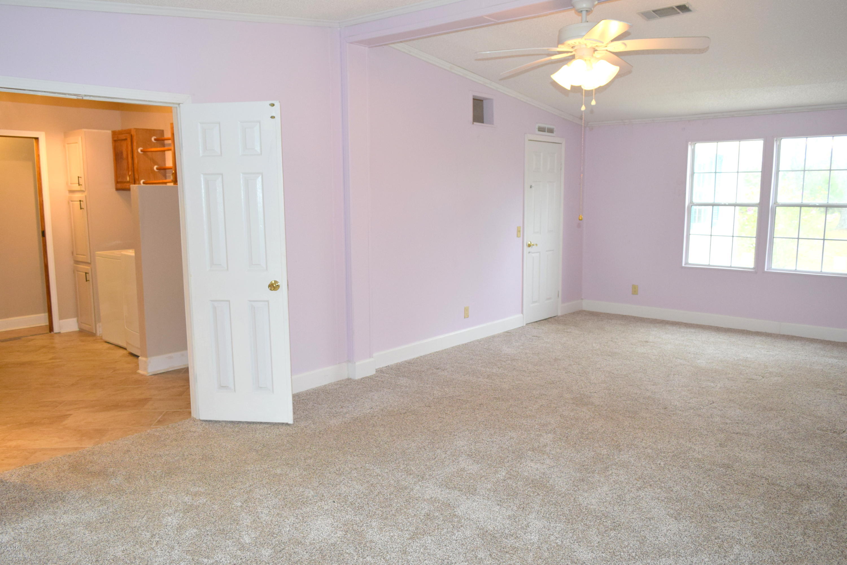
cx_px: 424
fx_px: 635
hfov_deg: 67.4
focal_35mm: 27
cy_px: 282
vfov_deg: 47.9
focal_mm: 18
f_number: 5.6
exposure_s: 1/125
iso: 800
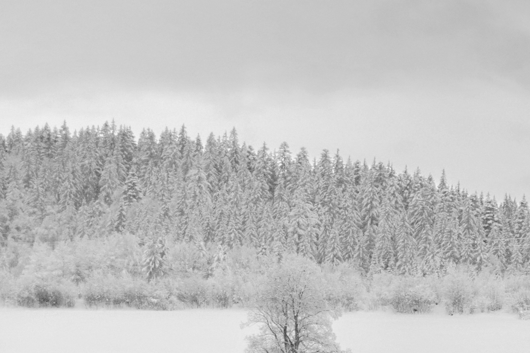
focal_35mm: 566
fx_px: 8333
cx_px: 435
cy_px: 285
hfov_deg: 3.6
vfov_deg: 2.4
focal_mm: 200
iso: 2000
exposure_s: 1/320
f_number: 6.3
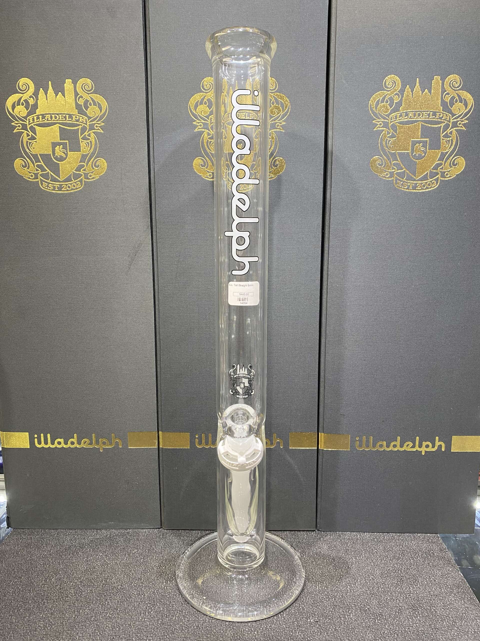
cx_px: 240
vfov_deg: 67.3
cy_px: 320
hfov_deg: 53.1
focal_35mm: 26
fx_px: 481
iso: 100
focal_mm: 4.25
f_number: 1.8
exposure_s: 1/60
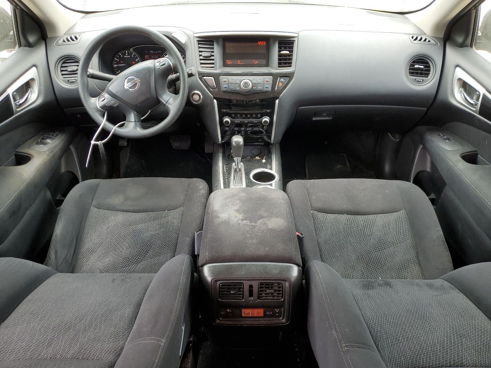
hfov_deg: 67.3
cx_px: 246
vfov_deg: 53.1
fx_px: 369
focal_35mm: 26
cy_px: 184
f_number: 1.5
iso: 50
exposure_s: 1/172
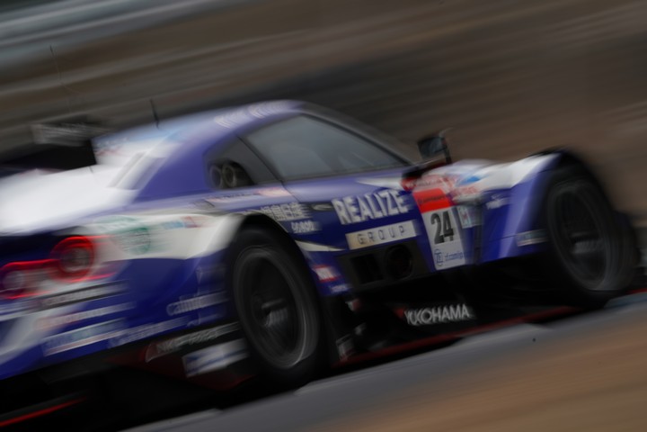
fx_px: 6811
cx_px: 324
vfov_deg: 3.6
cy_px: 216
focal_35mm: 379
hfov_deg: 5.4
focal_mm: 379
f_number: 20
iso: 100
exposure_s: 1/15
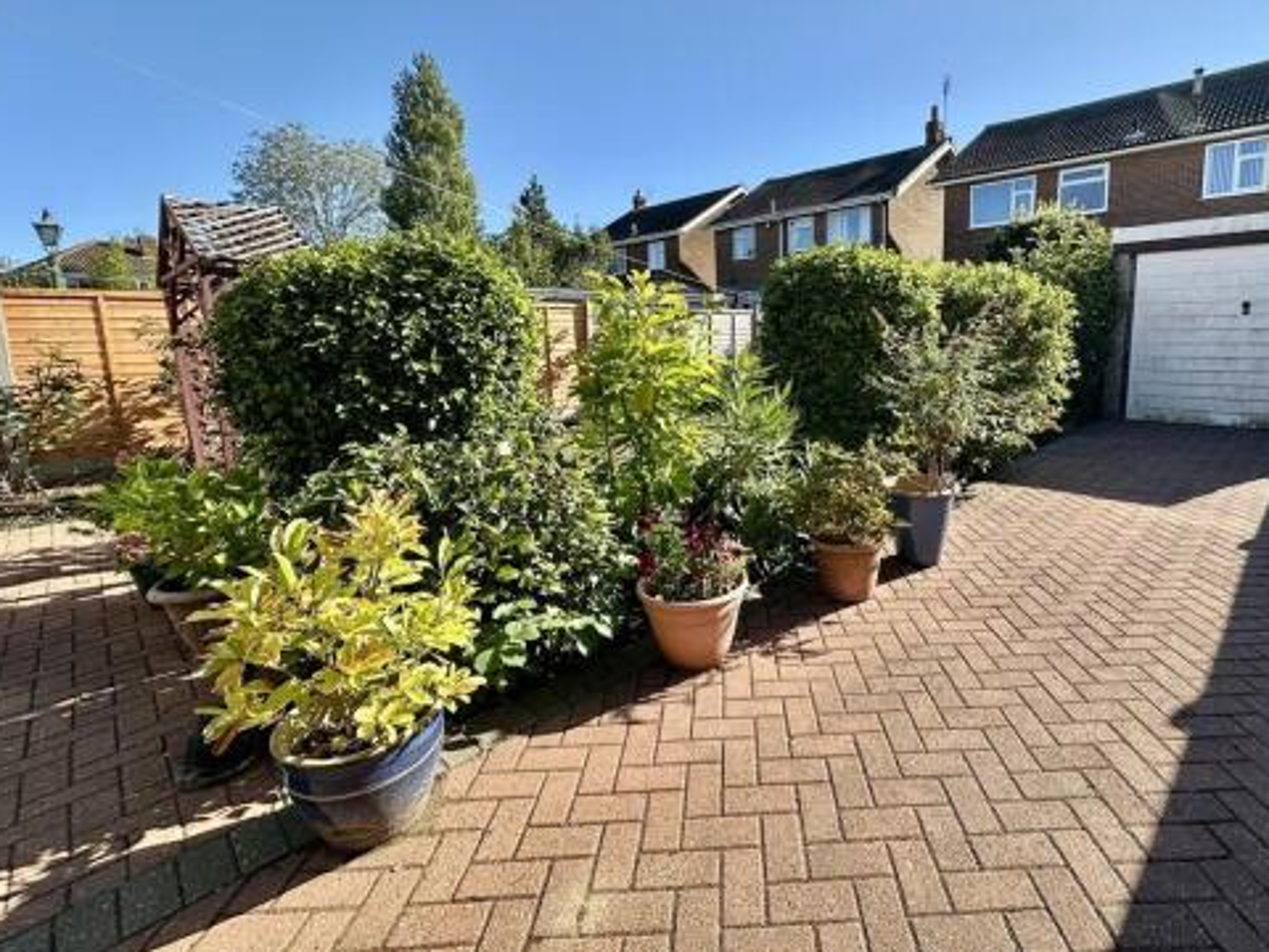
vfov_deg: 74.5
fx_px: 623
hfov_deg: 89.9
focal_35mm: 17
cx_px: 757
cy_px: 424
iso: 40
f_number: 2.2
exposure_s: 1/678
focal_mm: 2.22
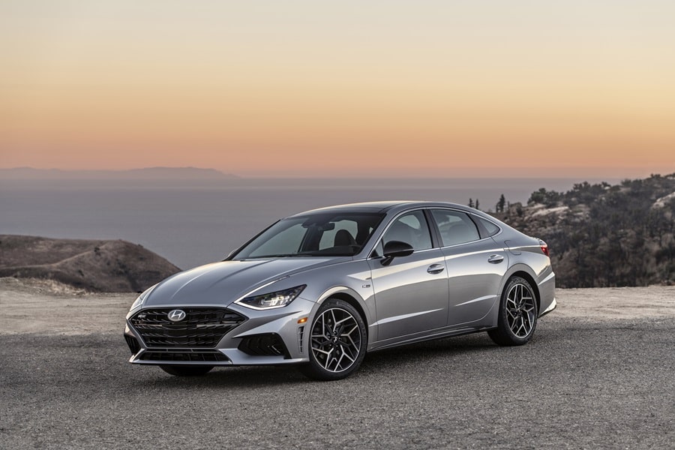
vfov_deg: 16.7
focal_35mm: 82
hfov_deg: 24.8
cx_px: 338
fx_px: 1537
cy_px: 225
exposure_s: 1/15
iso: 64
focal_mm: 82
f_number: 5
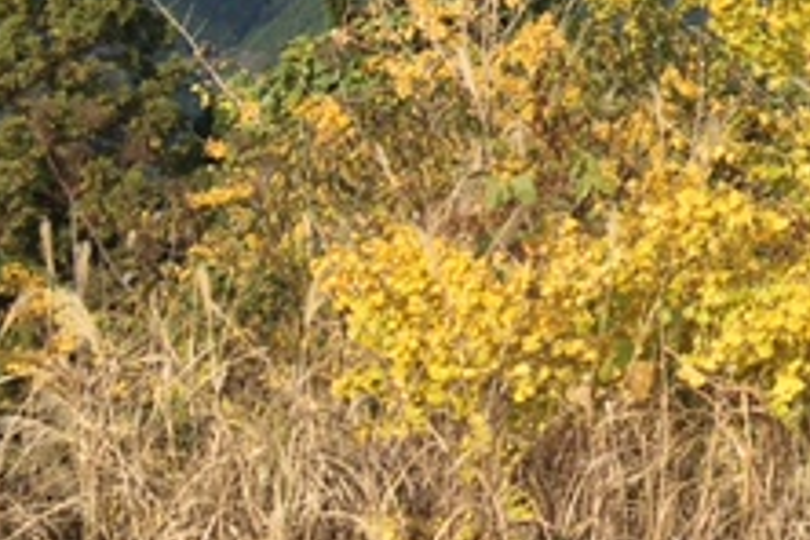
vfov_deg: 14.8
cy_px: -234
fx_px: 1957
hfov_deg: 21.5
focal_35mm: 87
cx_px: 1003
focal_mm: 4.15
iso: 25
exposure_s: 1/1709
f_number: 2.2
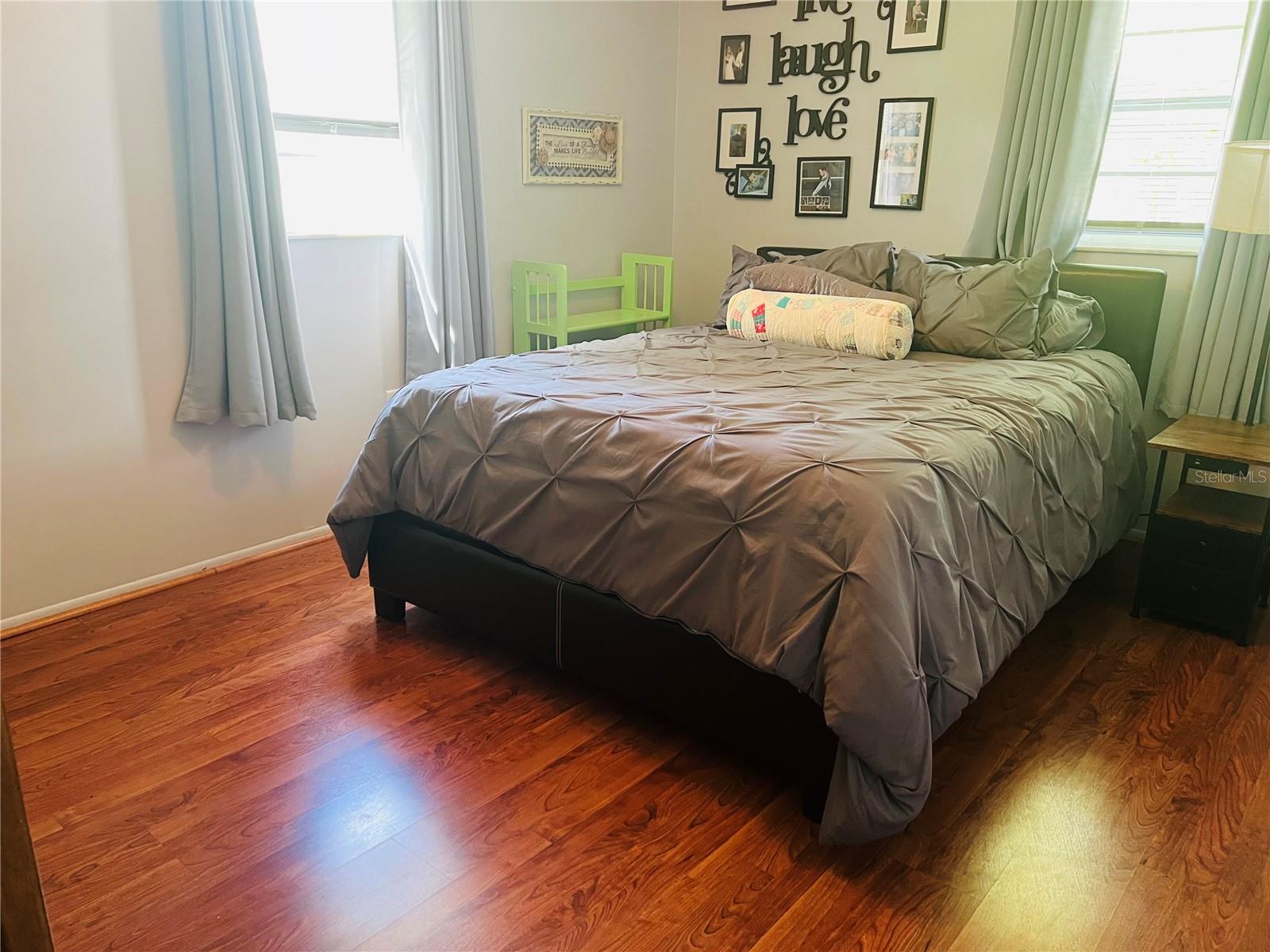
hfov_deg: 67.3
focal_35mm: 26
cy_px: 476
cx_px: 635
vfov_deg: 53.1
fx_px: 954
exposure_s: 1/60
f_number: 1.5
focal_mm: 5.7
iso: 320
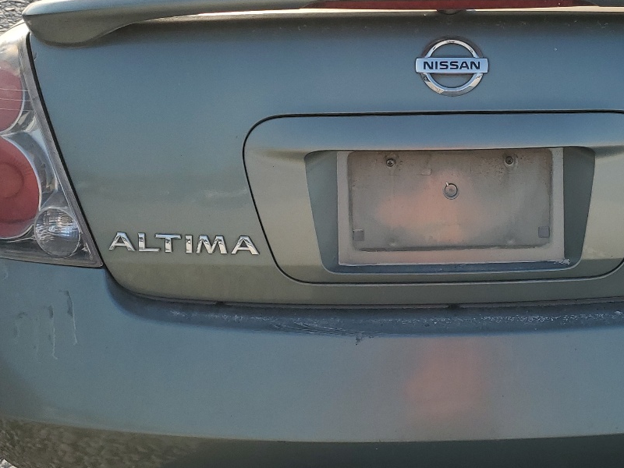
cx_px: 461
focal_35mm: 52
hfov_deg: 36.1
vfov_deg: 27.8
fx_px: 937
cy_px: 145
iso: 50
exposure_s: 1/2000
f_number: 1.5
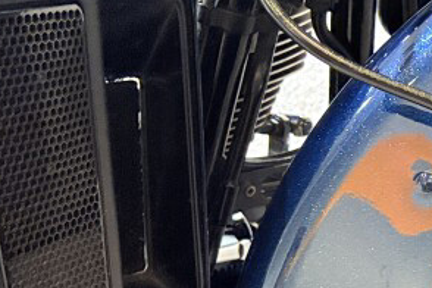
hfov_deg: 17.8
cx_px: 715
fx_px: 1176
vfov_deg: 13.4
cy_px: 386
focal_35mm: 98
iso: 500
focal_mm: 5.96
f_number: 1.6
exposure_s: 1/40
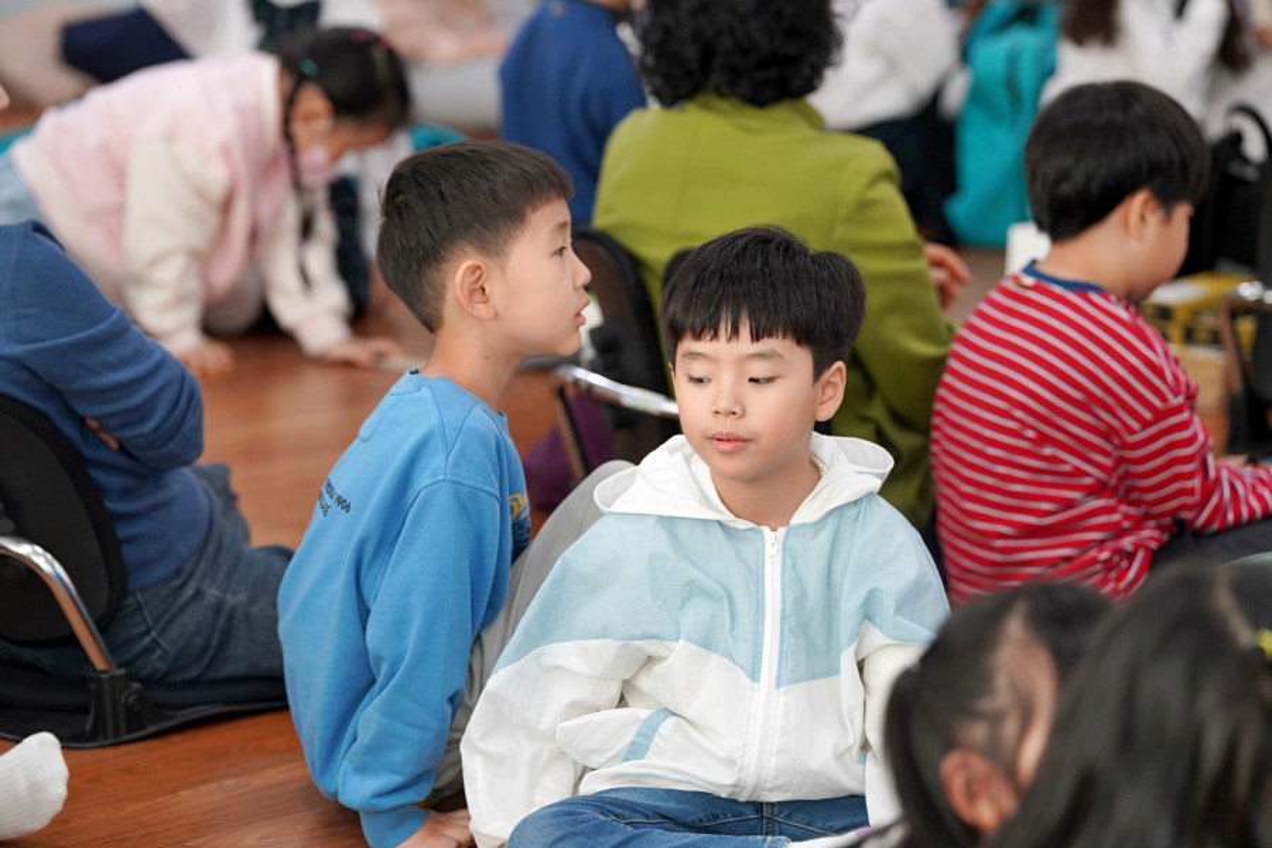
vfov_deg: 8.8
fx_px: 5512
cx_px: 636
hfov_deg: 13.2
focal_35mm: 156
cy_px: 424
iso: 1250
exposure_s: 1/160
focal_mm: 156
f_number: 4
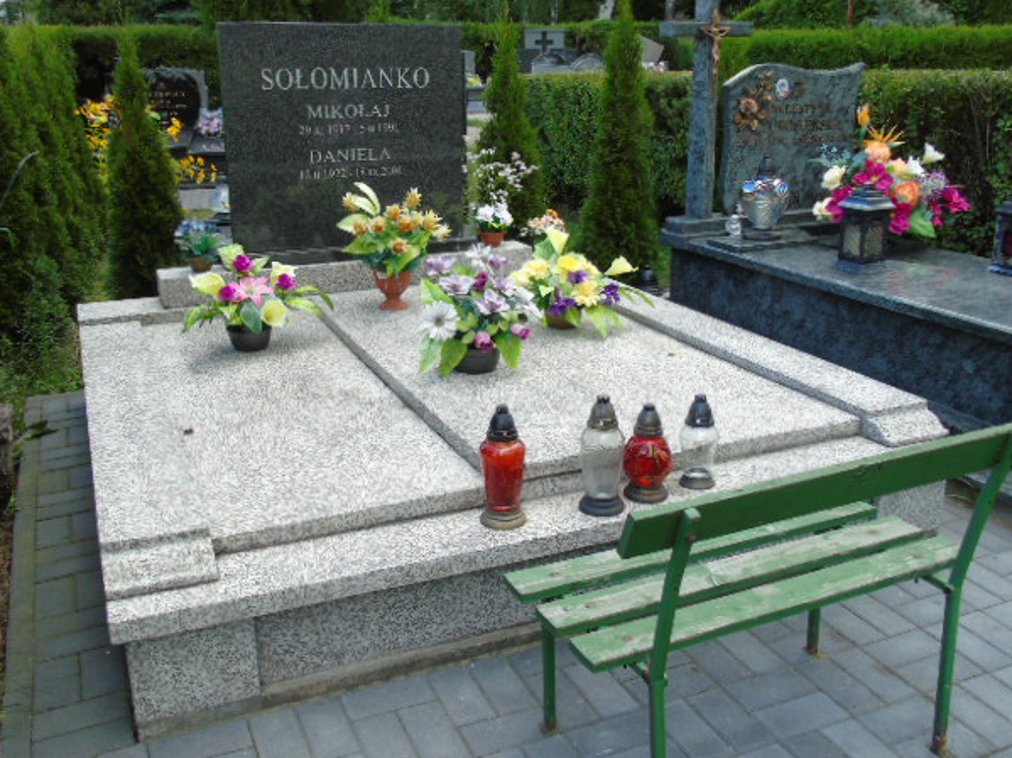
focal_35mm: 31
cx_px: 488
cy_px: 363
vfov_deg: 45.4
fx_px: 906
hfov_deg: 58.3
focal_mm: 5.2
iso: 80
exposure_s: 1/125
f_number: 3.6
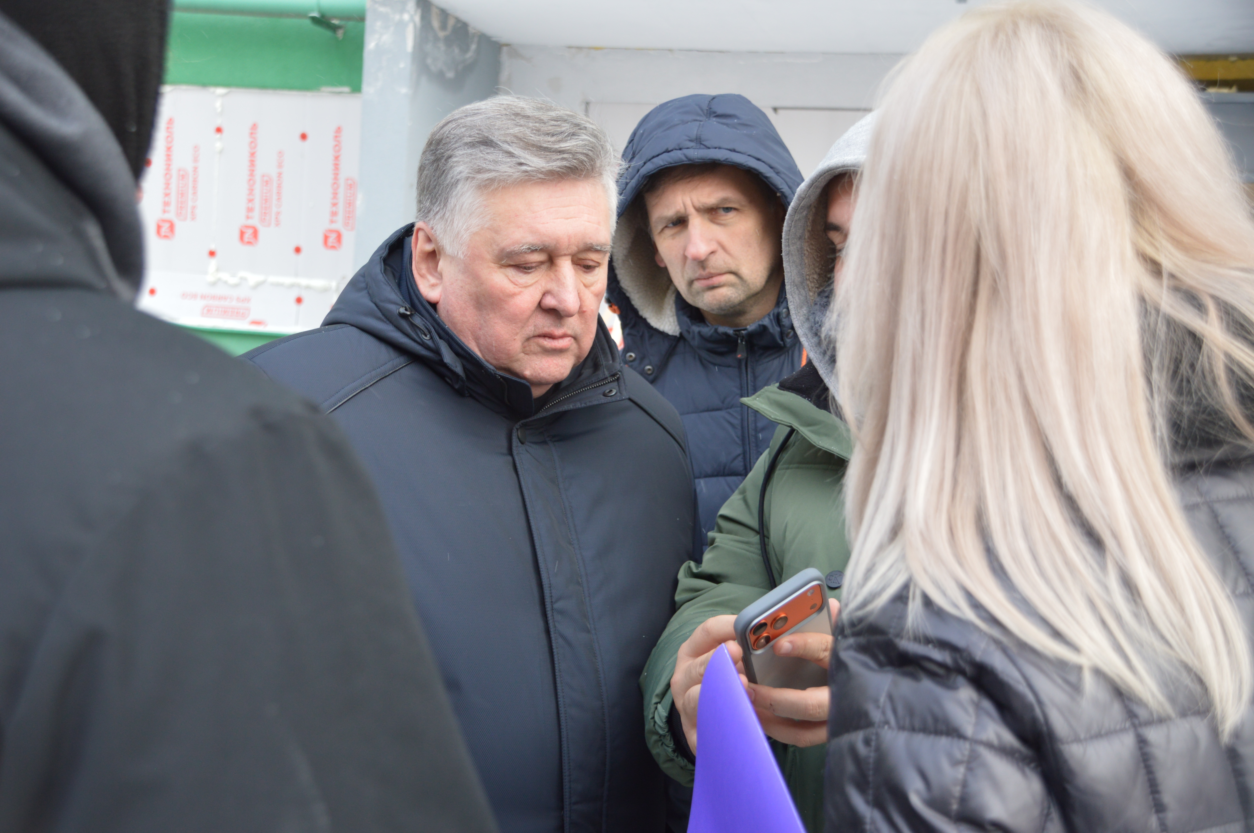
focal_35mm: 44
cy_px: 416
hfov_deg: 45.0
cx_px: 627
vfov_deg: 30.8
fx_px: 1514
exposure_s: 1/100
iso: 400
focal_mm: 29
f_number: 5
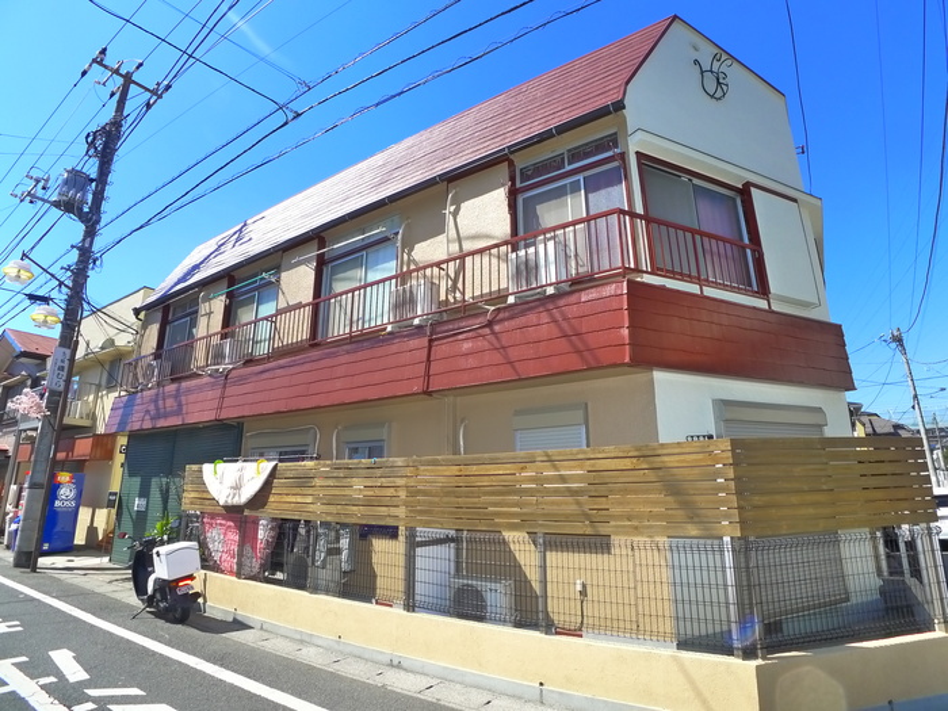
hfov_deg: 71.6
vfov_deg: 56.8
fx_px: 657
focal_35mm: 24
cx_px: 474
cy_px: 356
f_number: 4
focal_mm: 5.1
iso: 400
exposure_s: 1/500
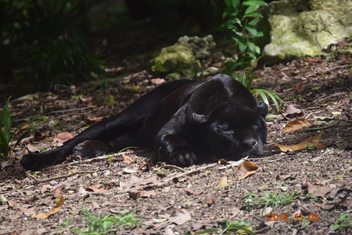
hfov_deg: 6.9
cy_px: 118
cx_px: 176
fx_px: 2932
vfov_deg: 4.6
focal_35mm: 300
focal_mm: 200
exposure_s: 1/1000
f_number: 5.6
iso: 640
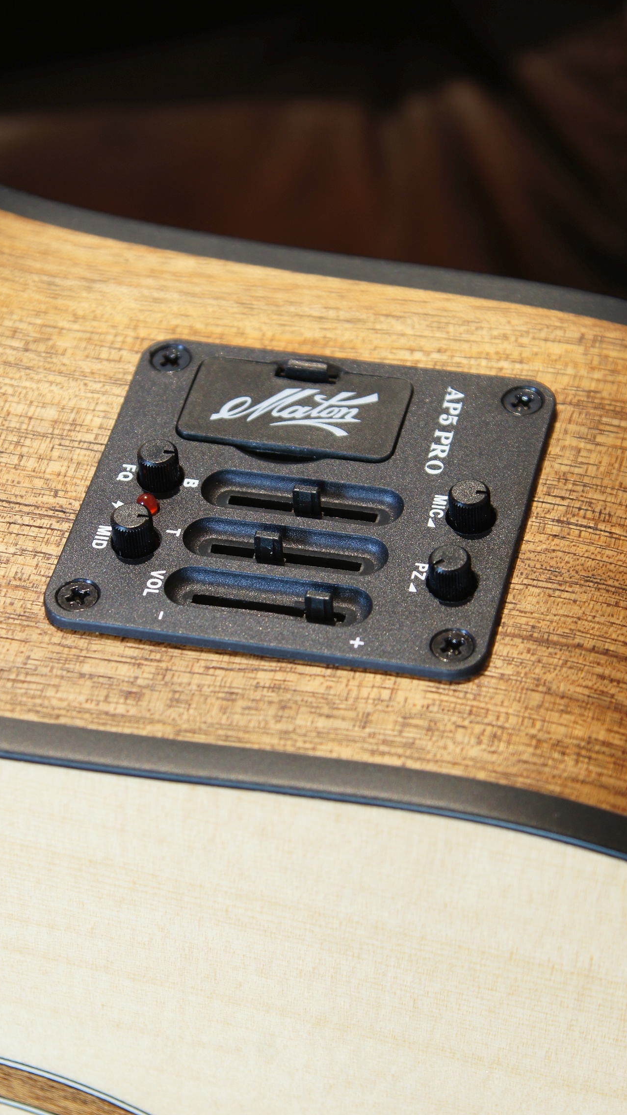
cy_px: 554
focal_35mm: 119
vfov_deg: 18.1
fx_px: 3503
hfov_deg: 10.2
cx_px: 267
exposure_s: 1/5
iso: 100
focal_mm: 75
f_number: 7.1
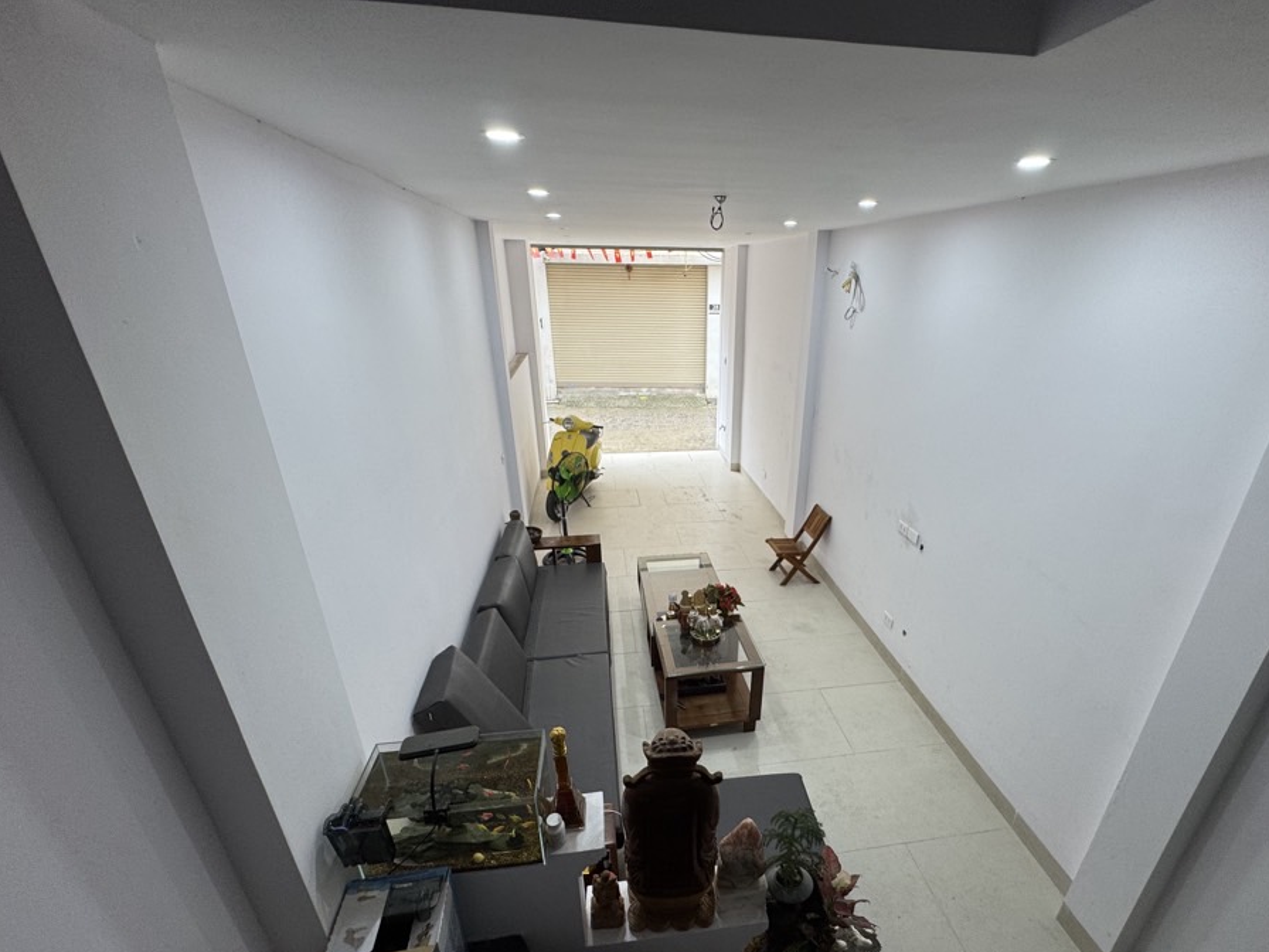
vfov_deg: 77.7
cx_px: 697
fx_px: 587
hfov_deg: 94.2
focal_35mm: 16
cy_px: 543
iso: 80
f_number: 2.2
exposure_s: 1/100
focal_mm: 2.22
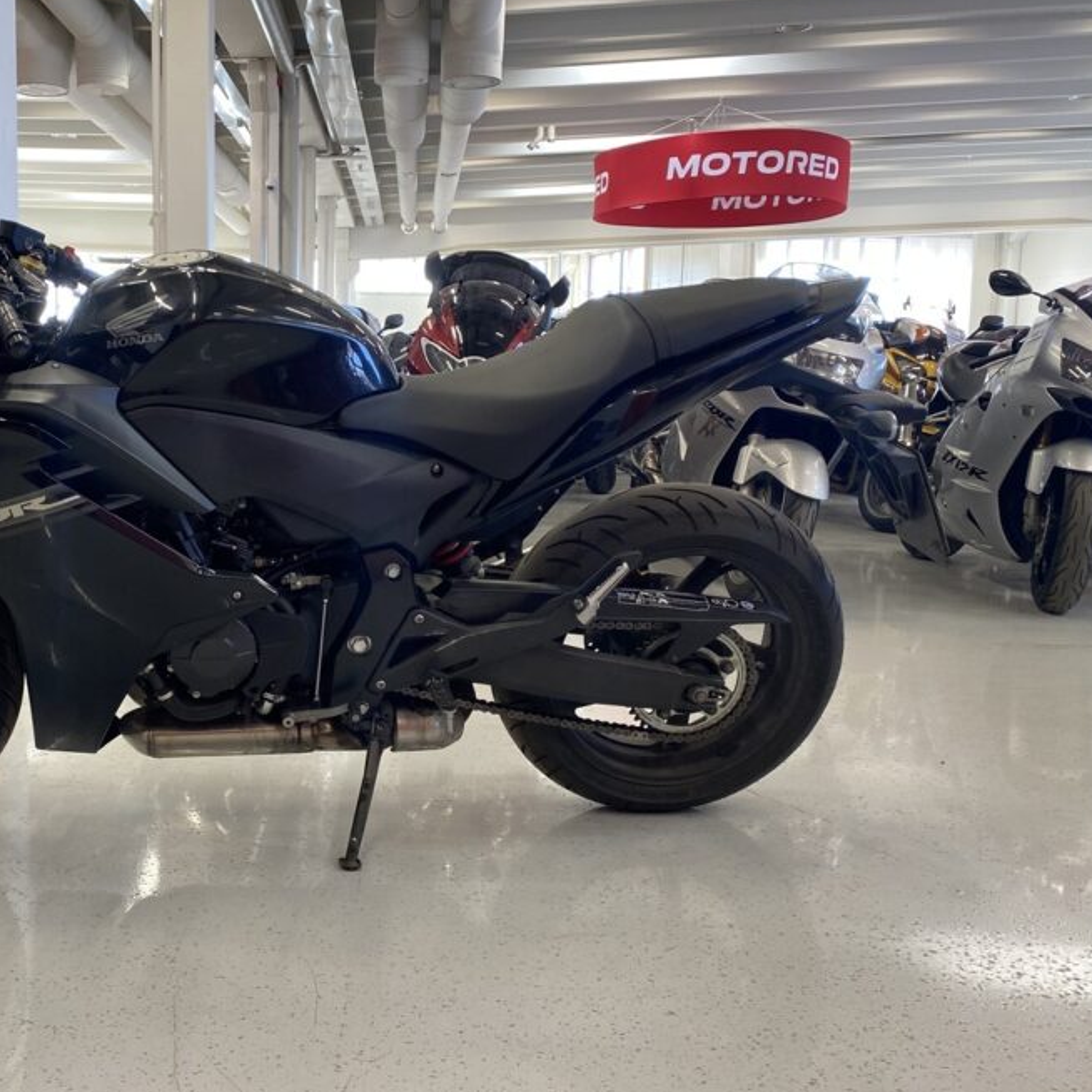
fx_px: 1285
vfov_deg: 46.0
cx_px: 254
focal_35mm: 36
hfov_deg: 44.3
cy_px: 543
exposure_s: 1/100
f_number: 1.8
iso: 100
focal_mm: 4.25
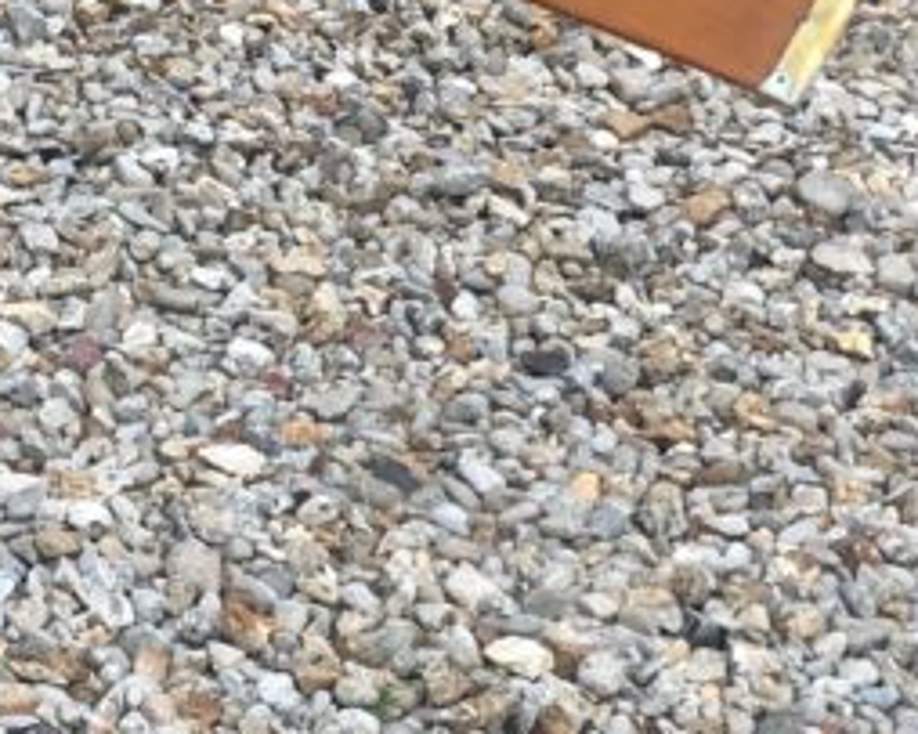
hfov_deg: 8.9
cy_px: 7
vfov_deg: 7.5
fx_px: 5568
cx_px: -857
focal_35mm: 205
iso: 16
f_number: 2.4
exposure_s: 1/120
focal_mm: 6
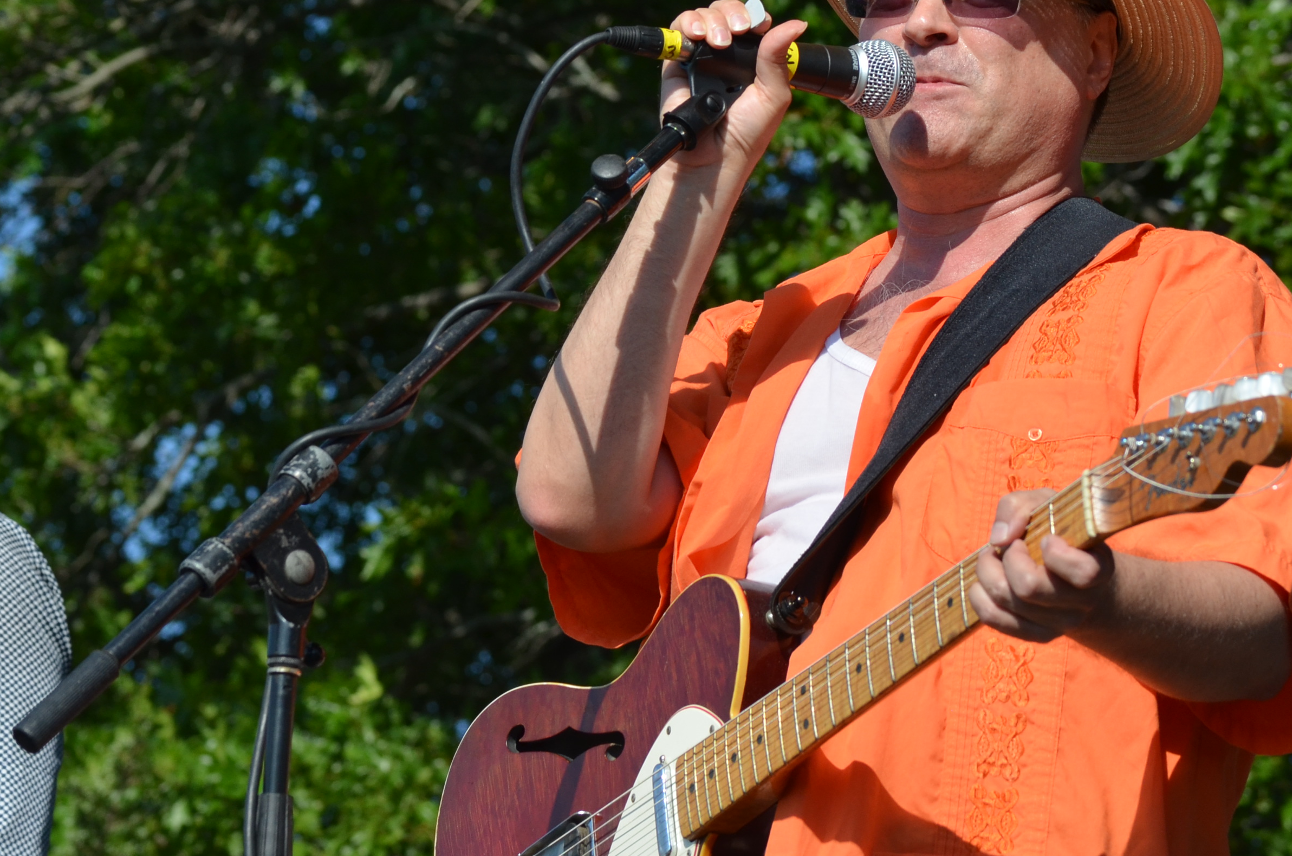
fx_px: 6661
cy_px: 324
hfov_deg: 11.1
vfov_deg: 7.3
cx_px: 527
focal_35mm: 186
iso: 400
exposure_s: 1/1600
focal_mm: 80
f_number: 7.1
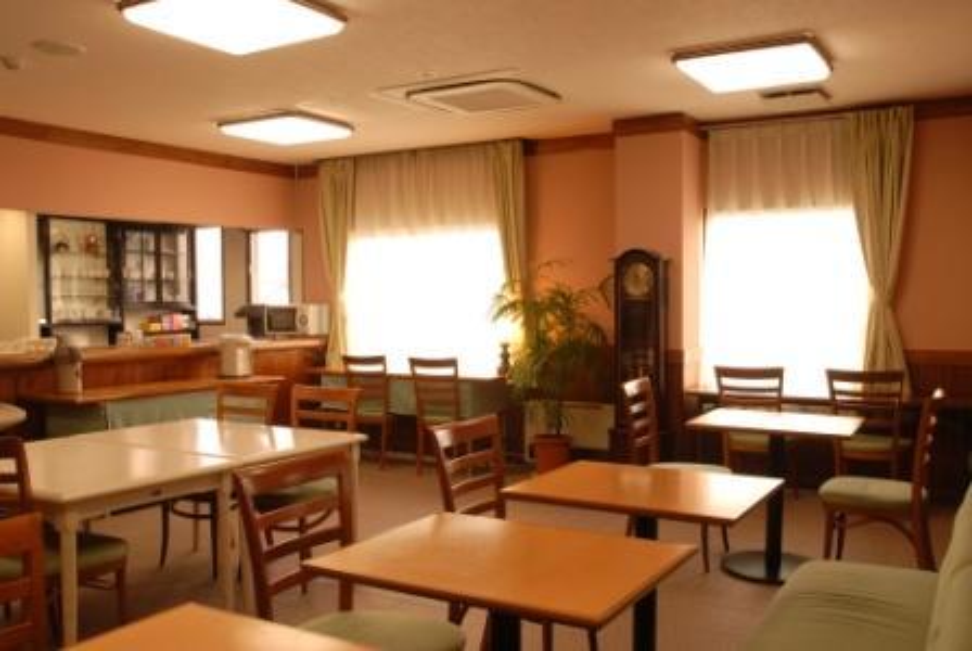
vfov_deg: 40.1
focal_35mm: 33
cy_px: 326
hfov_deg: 57.2
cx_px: 486
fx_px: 892
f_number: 8
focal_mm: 22
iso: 100
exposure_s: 1/3
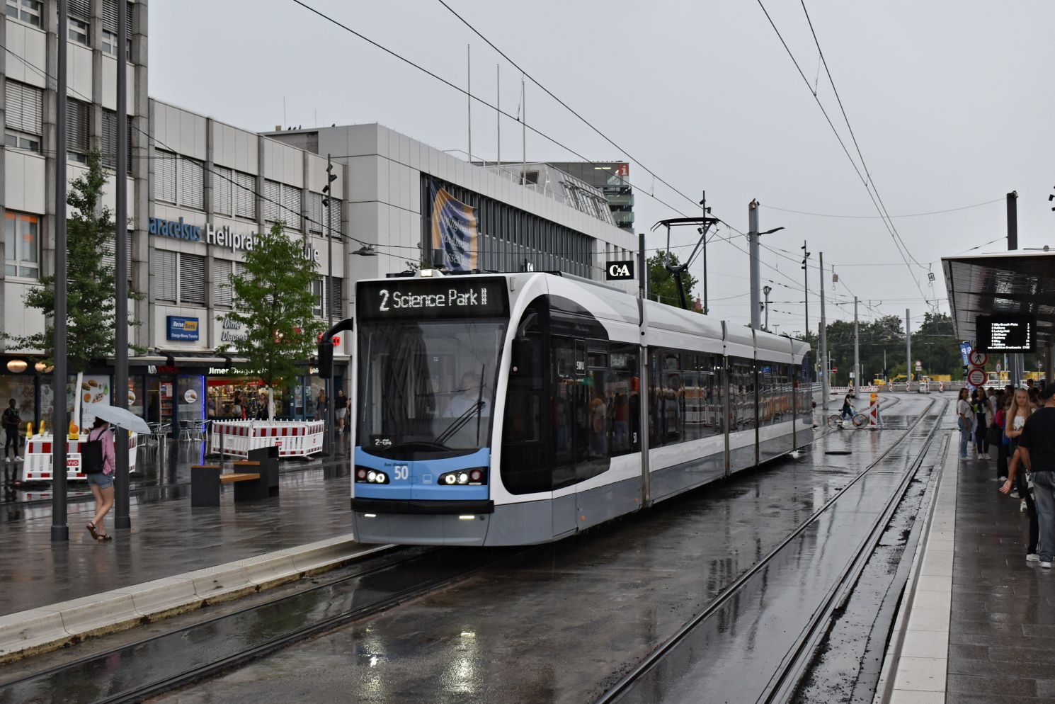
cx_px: 528
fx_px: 1275
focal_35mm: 44
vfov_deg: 30.9
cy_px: 352
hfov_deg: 45.0
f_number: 6.3
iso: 400
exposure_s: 1/160
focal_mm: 29
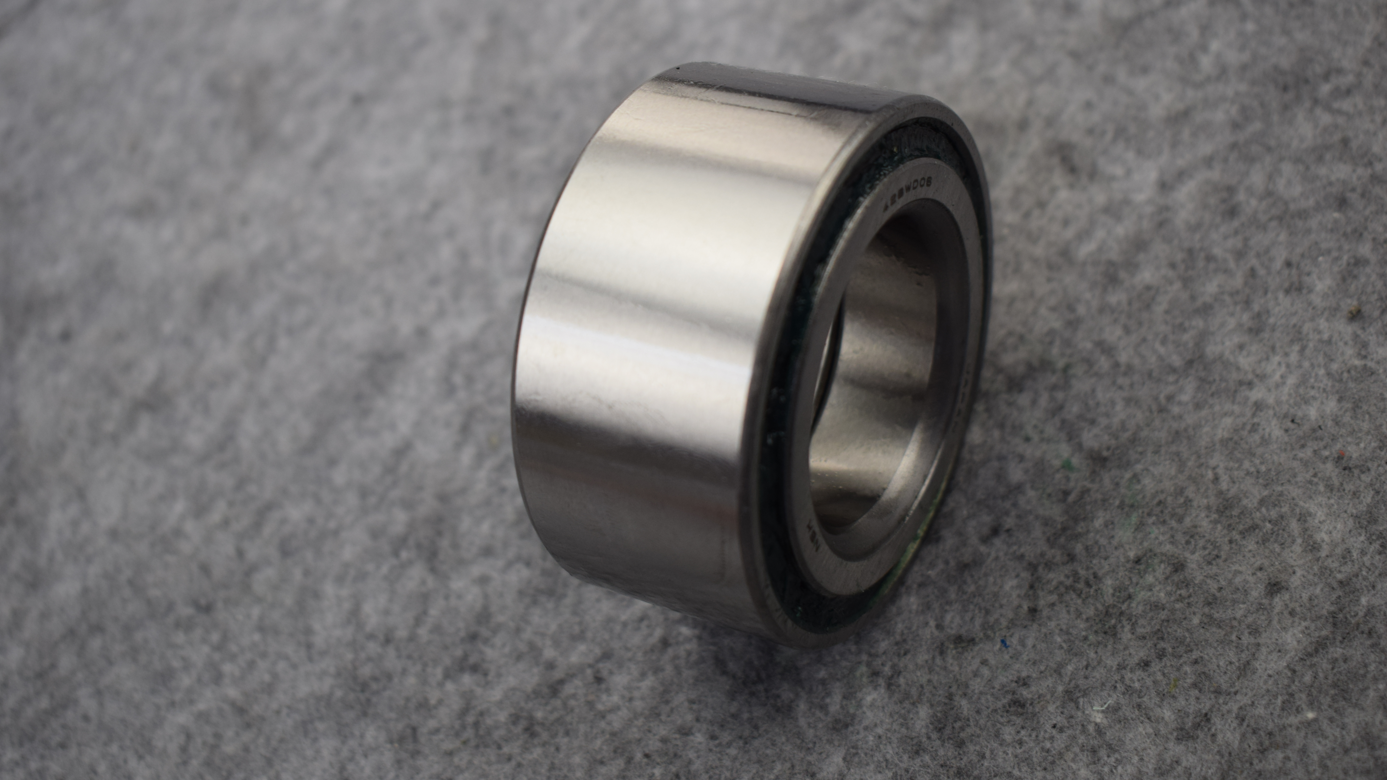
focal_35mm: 51
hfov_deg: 40.6
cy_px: 328
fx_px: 1876
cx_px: 684
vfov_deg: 23.5
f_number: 5
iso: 400
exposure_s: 1/100
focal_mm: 32
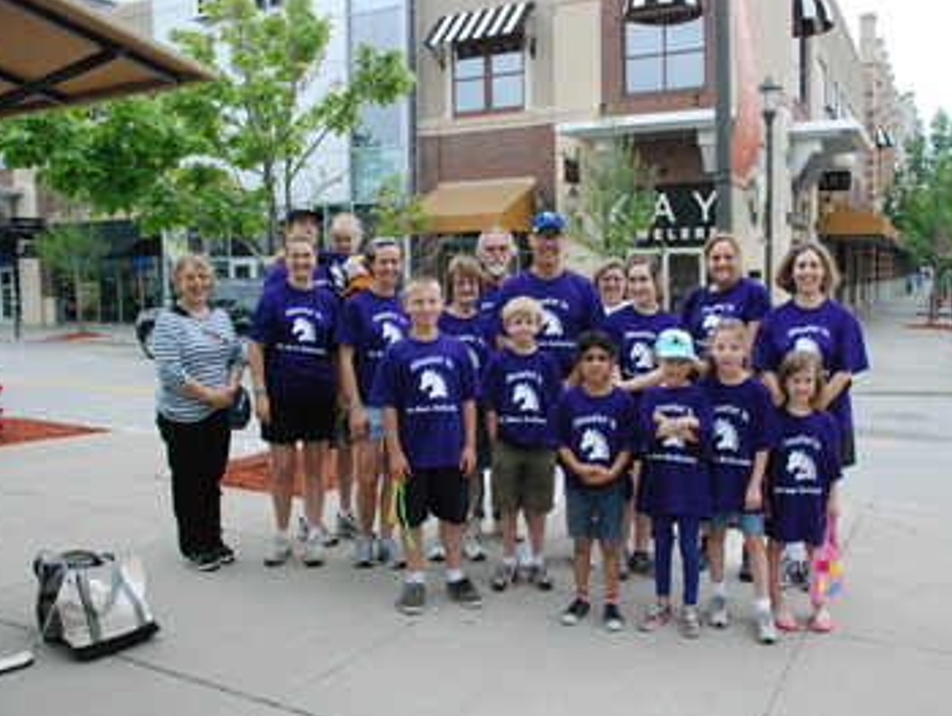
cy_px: 359
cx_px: 525
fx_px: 908
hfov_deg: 55.2
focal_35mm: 33
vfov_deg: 43.0
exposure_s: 1/250
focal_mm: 20
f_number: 8
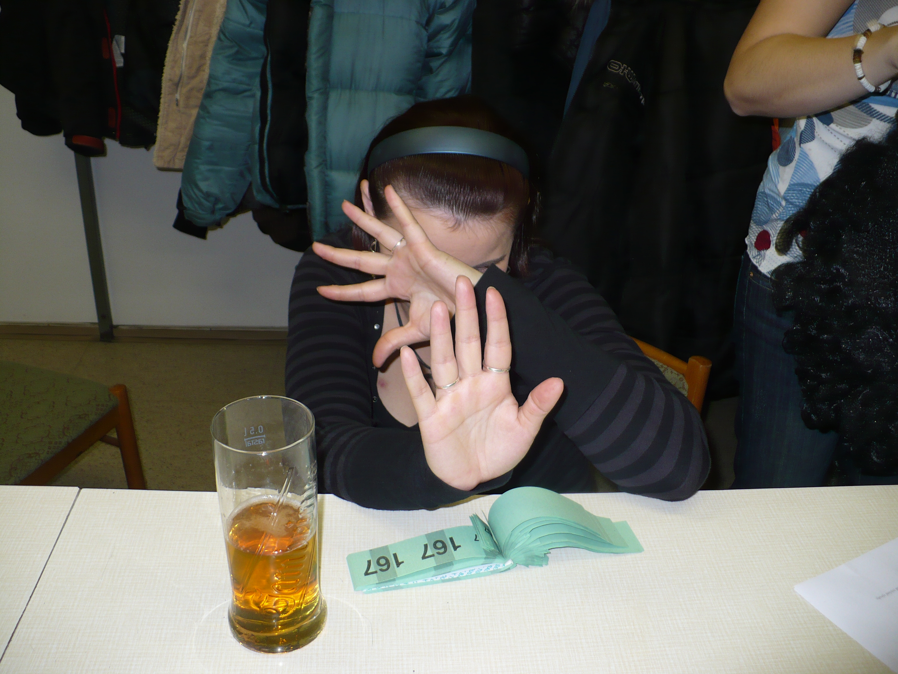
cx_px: 449
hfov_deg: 50.1
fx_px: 960
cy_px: 337
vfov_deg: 38.7
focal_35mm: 37
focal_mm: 6.1
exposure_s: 1/30
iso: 100
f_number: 2.8
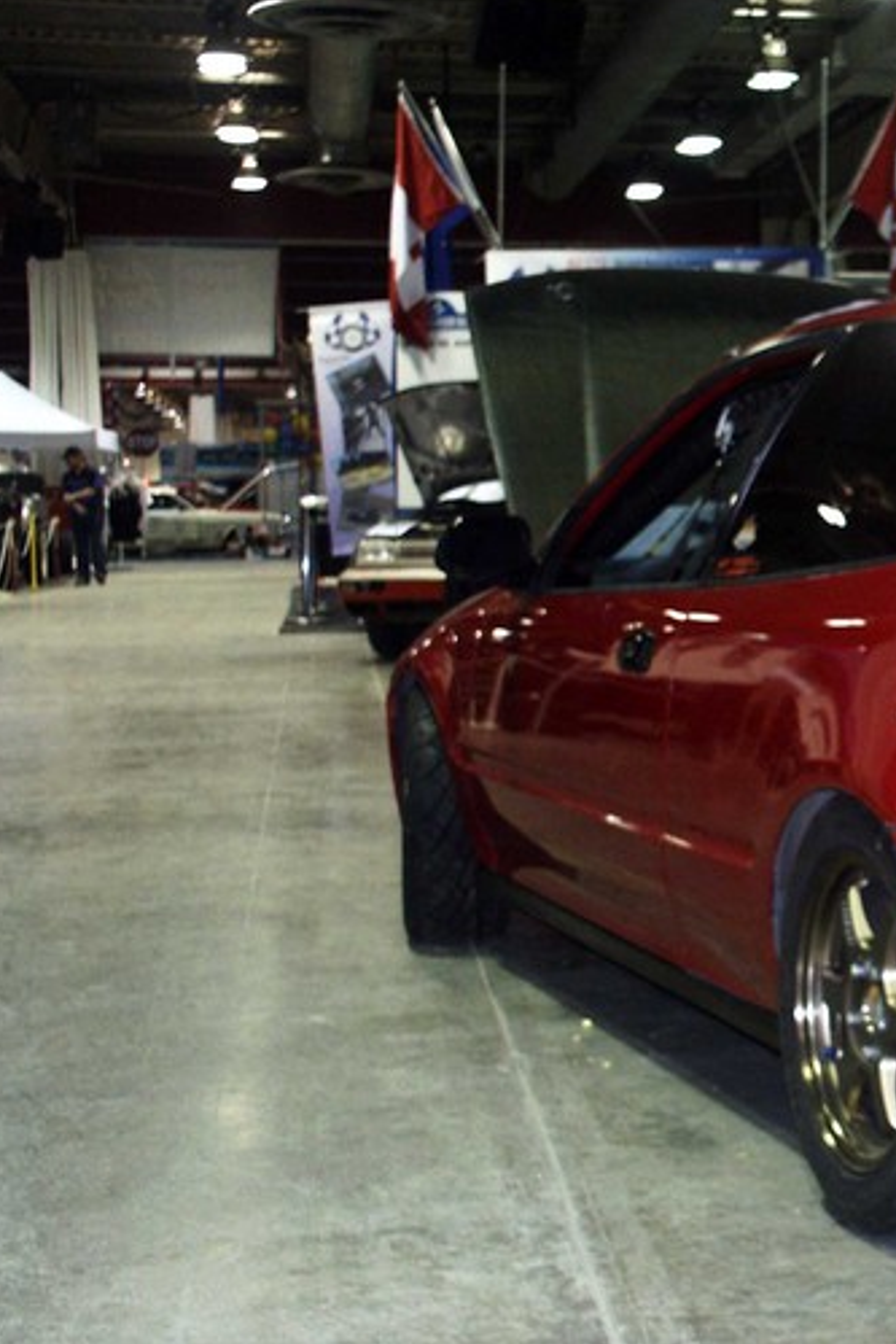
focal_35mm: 75
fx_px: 2798
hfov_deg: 17.4
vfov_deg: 27.0
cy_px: 606
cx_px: 1057
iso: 200
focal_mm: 11.57
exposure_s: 1/45
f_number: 3.5
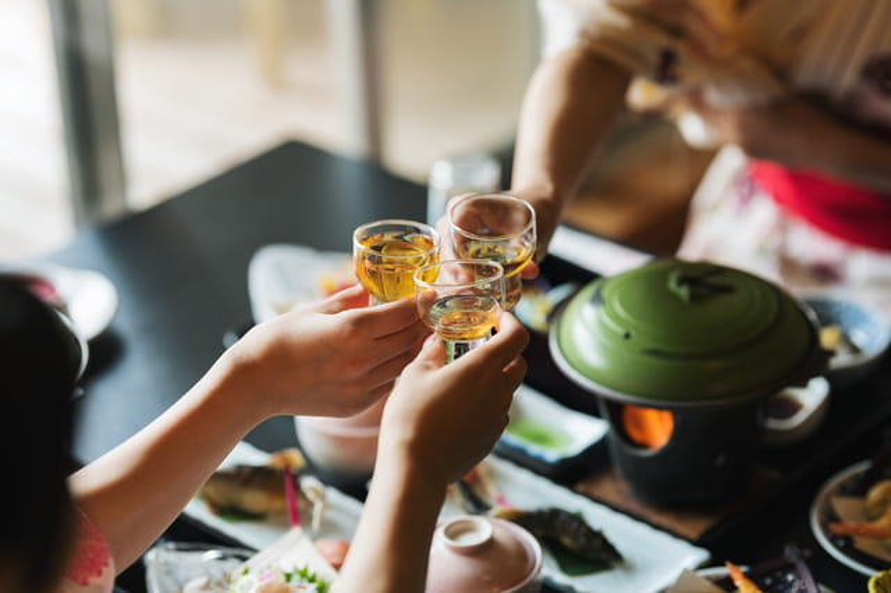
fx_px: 2597
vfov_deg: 13.0
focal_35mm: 105
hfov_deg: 19.5
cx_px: 446
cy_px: 296
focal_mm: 105
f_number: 2.2
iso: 400
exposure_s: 1/200
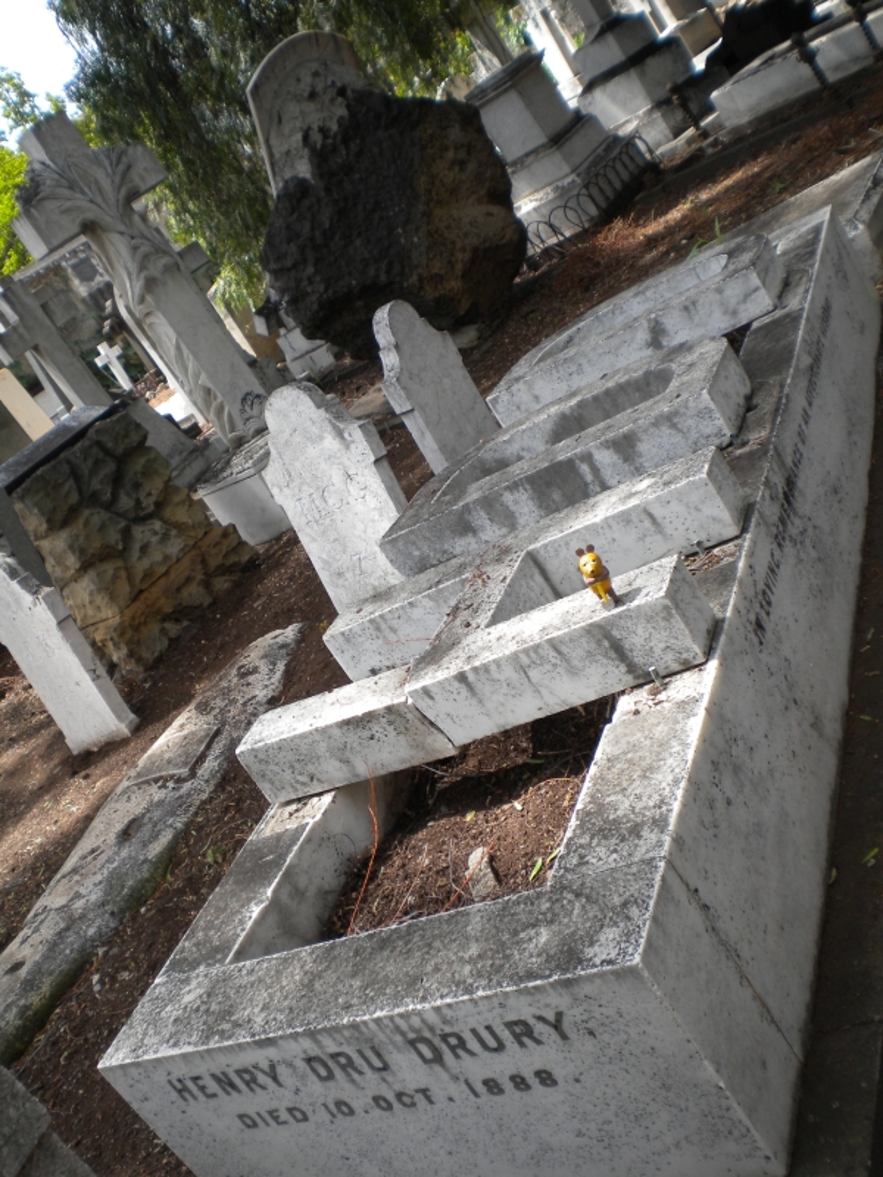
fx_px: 1190
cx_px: 442
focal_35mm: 35
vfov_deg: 52.6
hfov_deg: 40.7
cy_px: 588
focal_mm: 6.3
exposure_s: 1/212
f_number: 4.6
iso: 80
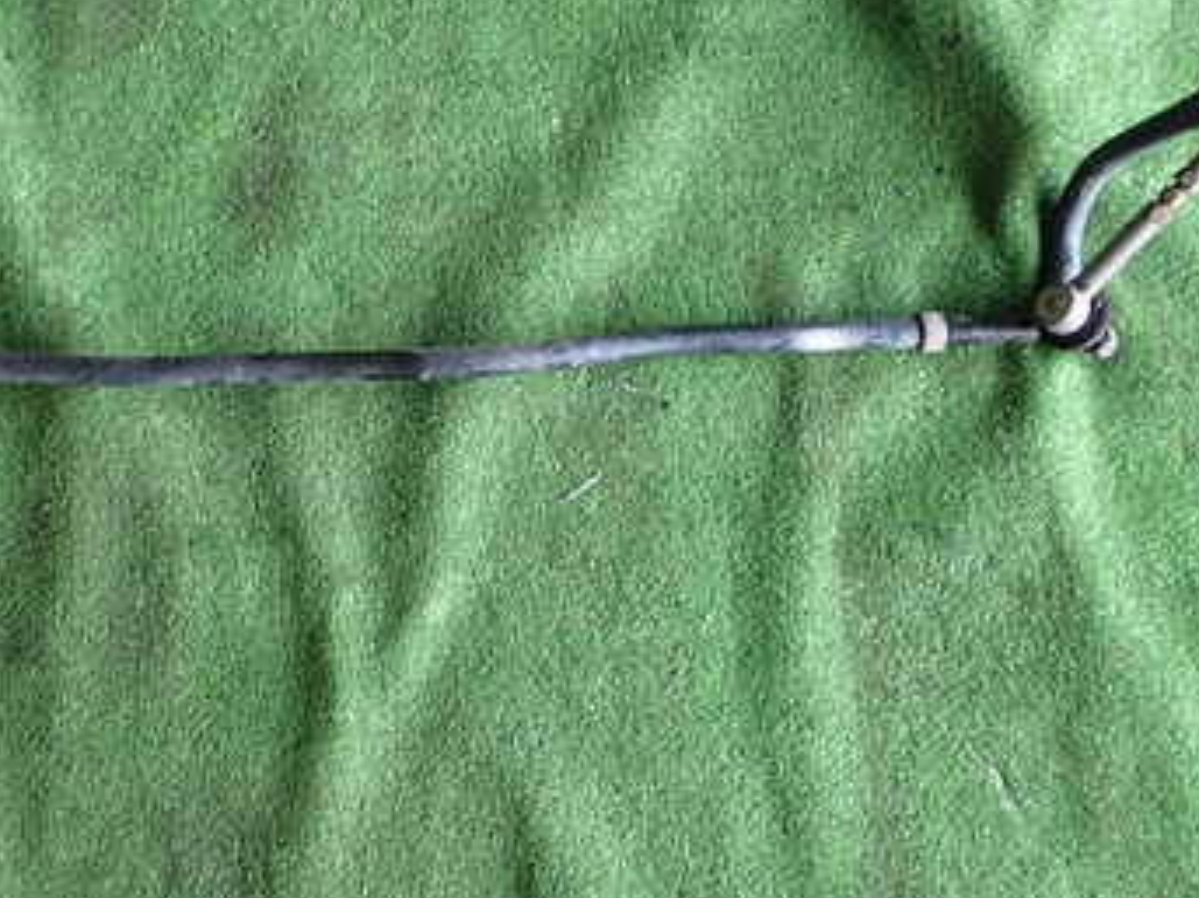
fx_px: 1939
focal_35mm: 56
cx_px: 315
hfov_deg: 33.7
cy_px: 367
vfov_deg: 26.0
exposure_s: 1/60
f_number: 2.4
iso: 125
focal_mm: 5.79
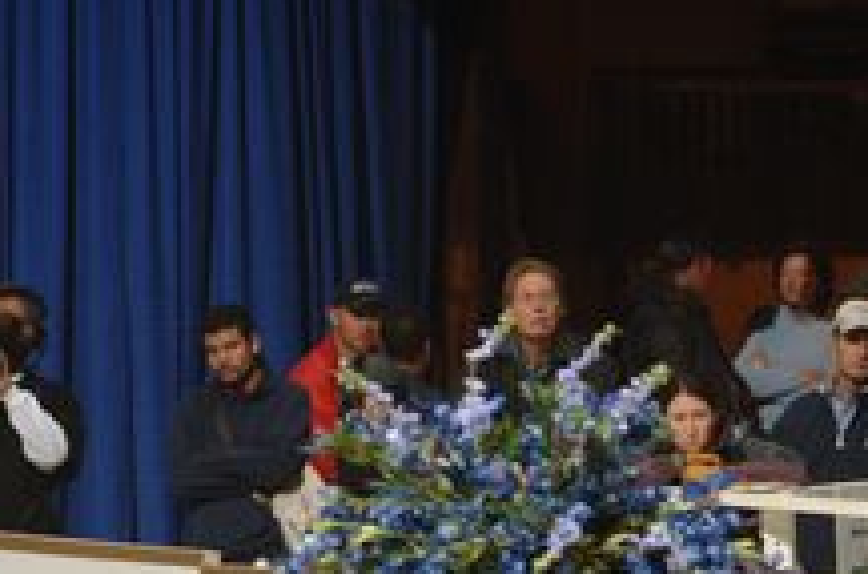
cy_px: 708
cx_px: 1266
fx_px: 21387
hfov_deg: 2.3
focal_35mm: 889
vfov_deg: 1.5
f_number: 4.5
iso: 200
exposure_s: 1/250
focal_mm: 200
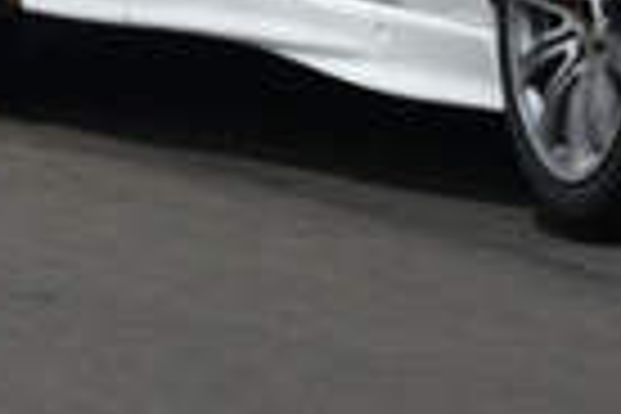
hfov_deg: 0.6
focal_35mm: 3302
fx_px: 56955
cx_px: 801
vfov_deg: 0.4
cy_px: -252
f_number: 10
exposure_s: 1/640
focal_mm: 380
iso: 320
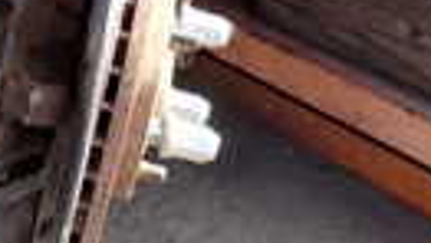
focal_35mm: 125
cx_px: -63
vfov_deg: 9.1
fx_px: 1430
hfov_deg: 16.5
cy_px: -253
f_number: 2.8
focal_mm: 4.5
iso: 100
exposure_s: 1/160
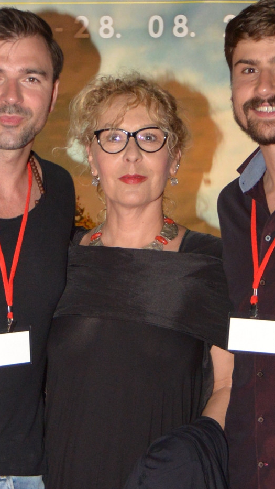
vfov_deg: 14.2
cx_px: 159
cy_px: 348
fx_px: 1957
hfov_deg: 8.0
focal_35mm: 151
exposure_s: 1/125
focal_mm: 48
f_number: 6.3
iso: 2000
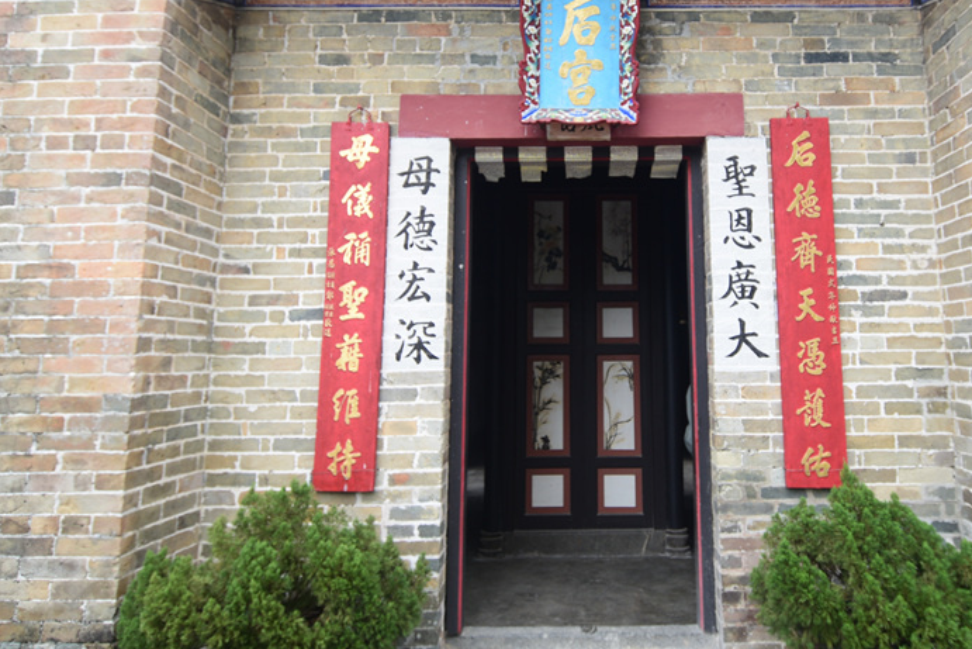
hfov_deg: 70.8
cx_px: 584
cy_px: 255
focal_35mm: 25
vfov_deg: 50.9
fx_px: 675
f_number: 4.5
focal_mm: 12
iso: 100
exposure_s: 1/40
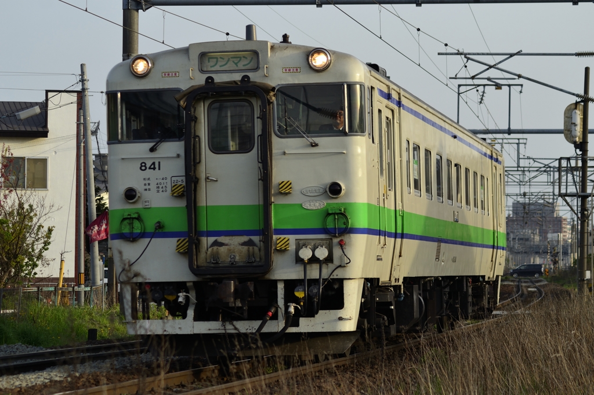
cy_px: 198
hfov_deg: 14.9
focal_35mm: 138
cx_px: 297
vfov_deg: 9.9
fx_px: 2276
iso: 200
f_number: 6.3
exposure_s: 1/400
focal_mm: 92
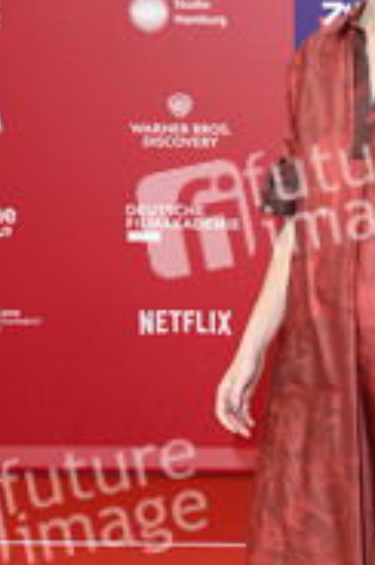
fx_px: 1364
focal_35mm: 87
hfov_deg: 15.3
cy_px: 359
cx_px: 384
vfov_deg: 23.3
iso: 500
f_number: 5.6
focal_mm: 40
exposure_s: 1/250
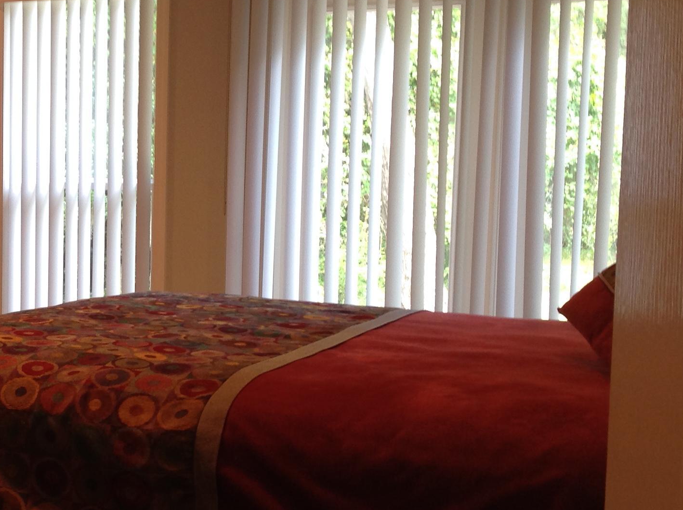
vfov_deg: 22.9
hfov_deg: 29.1
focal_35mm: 64
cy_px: 251
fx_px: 1261
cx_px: 73
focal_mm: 4.28
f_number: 2.4
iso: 50
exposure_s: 1/20
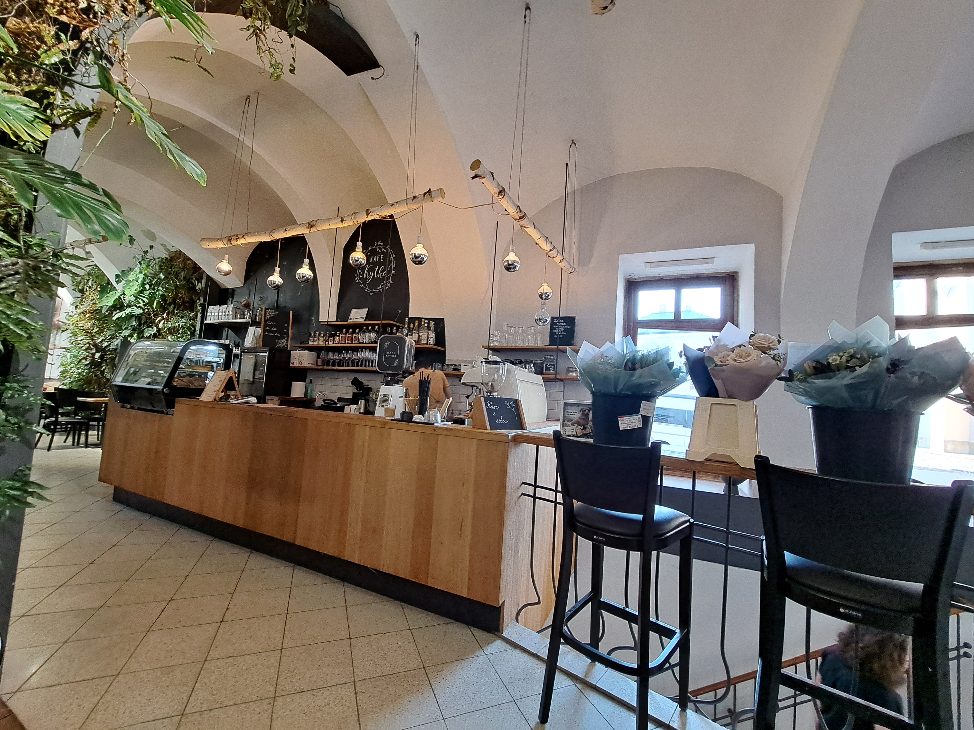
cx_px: 487
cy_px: 365
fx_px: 366
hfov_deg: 106.2
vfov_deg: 89.9
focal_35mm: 13
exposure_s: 1/50
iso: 100
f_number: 2.2
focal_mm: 1.74
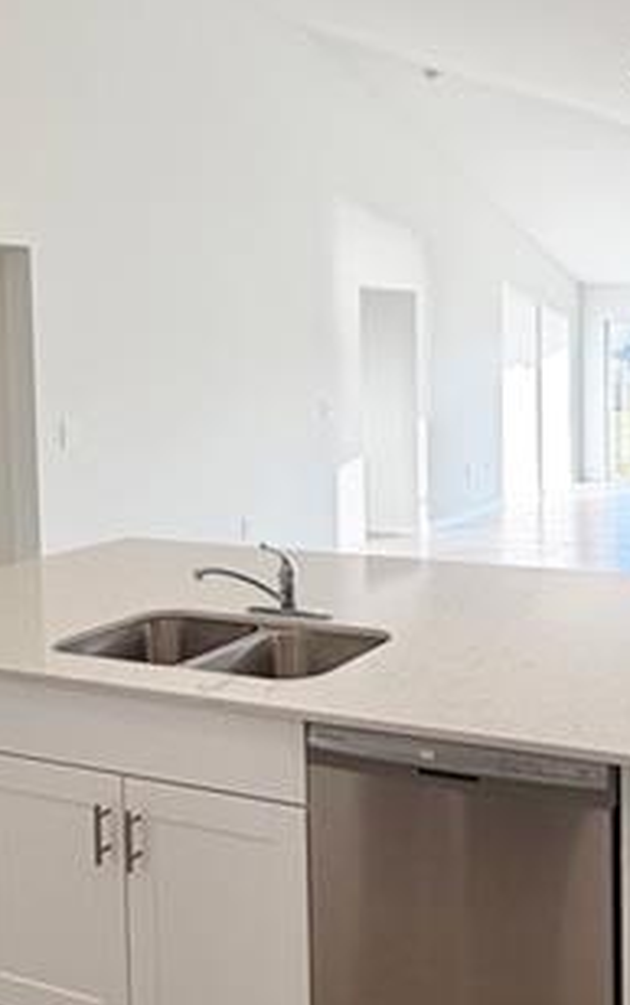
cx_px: 568
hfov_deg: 32.7
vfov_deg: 52.4
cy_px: 411
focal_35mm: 37
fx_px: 1015
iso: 32
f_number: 2.2
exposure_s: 1/120
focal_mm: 2.22
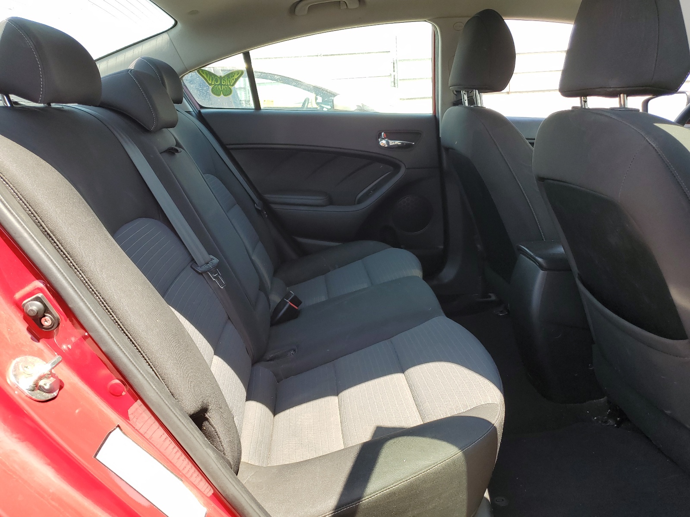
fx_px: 518
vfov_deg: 53.1
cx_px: 345
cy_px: 258
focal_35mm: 26
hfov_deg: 67.3
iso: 50
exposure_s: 1/417
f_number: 1.5
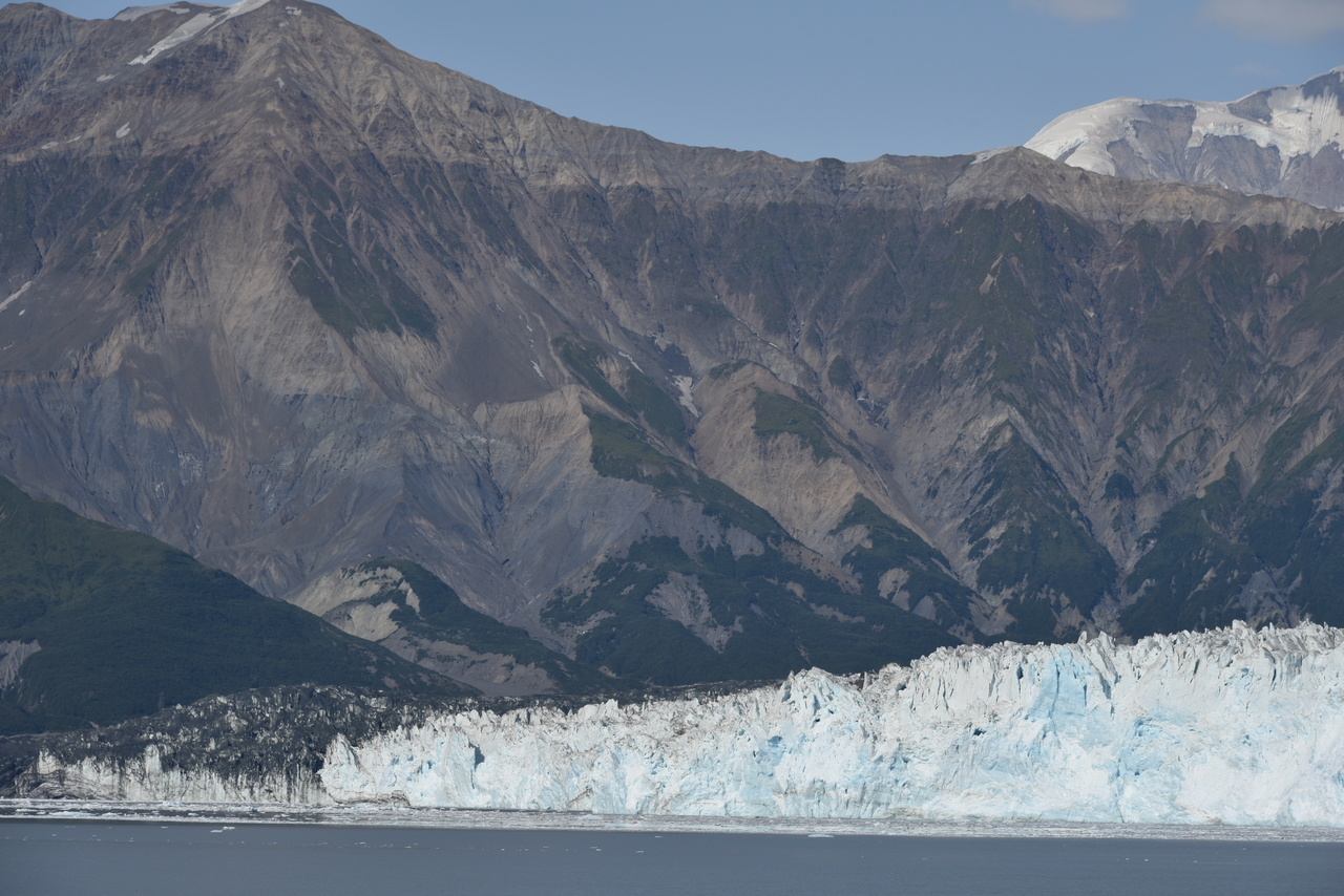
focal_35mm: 135
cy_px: 448
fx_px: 5041
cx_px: 672
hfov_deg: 15.2
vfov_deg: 10.2
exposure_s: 1/500
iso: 100
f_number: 11
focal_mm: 135
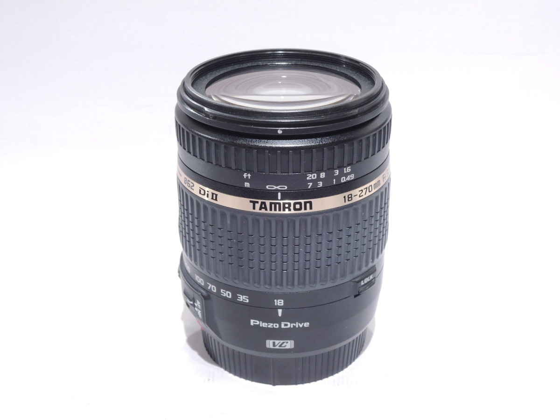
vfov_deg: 26.6
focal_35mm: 55
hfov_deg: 34.9
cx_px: 280
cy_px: 210
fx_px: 890
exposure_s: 1/40
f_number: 5
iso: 400
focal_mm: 9.9
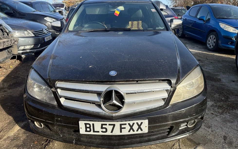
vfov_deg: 47.6
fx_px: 169
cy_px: 75
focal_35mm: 26
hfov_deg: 70.4
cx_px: 118
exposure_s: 1/1493
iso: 100
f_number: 1.78
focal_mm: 6.76
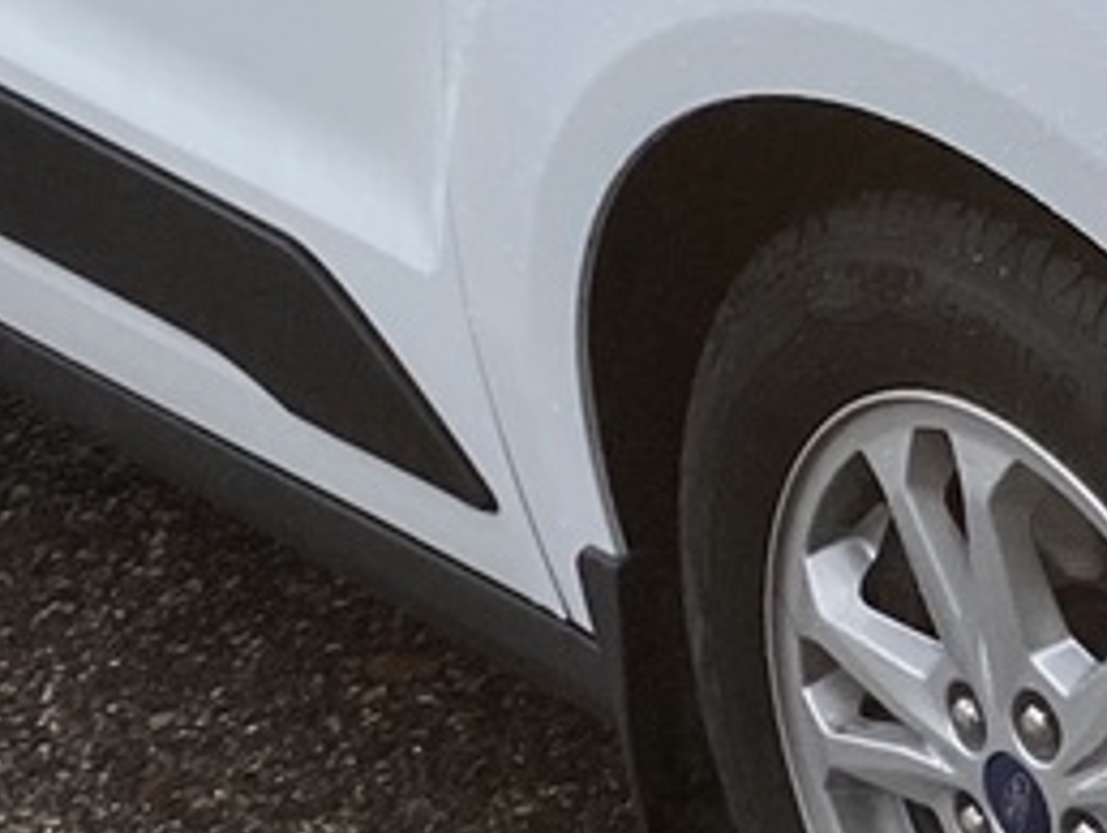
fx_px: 4641
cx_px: 1789
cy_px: 502
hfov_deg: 12.7
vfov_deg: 10.2
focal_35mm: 145
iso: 125
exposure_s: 1/102
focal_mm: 4.25
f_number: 1.8
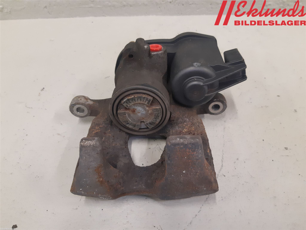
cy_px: 115
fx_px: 230
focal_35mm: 26
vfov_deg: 53.1
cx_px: 153
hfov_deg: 67.3
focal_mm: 3.93
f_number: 1.7
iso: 200
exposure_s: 1/50
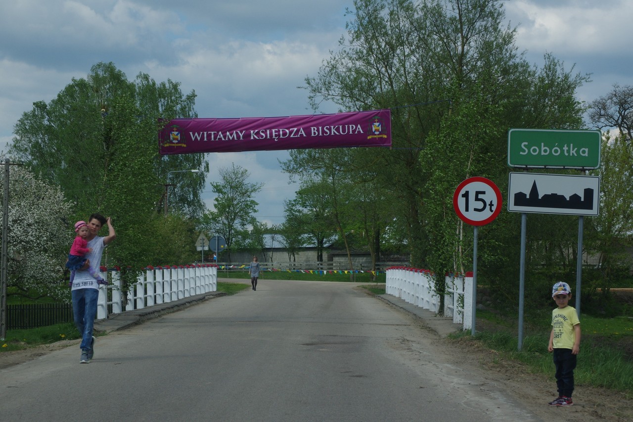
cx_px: 316
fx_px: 1389
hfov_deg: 25.7
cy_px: 211
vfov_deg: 17.3
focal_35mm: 79
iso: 200
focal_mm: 53
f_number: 11
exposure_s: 1/200
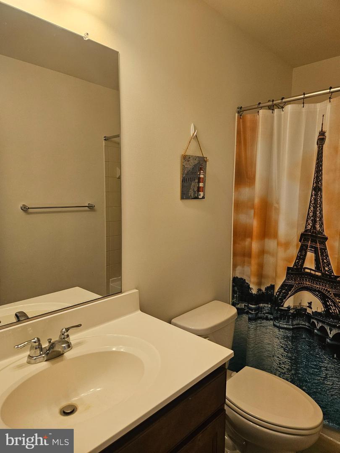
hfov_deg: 58.9
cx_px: 170
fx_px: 301
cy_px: 226
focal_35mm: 23
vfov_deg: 73.9
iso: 320
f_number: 1.8
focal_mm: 5.4
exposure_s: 1/120
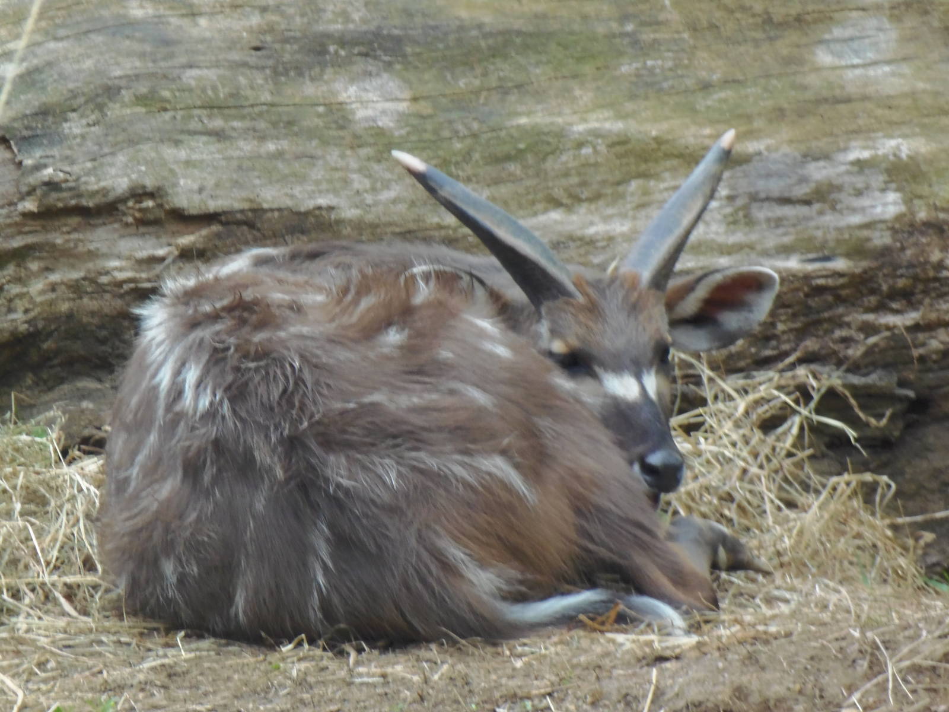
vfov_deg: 2.5
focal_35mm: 588
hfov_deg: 3.4
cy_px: 356
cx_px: 474
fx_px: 16120
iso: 200
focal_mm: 109
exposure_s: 1/40
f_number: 5
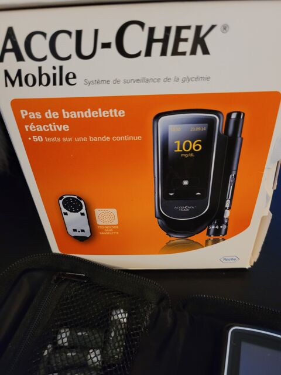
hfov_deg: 53.1
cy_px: 188
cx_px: 140
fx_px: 281
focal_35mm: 26
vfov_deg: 67.3
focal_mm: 5.4
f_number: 1.8
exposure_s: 1/33
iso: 640
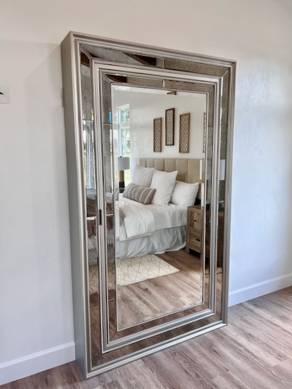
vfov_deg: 67.3
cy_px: 194
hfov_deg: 53.1
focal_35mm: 26
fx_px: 292
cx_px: 146
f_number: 1.5
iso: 64
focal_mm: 5.7
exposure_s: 1/131
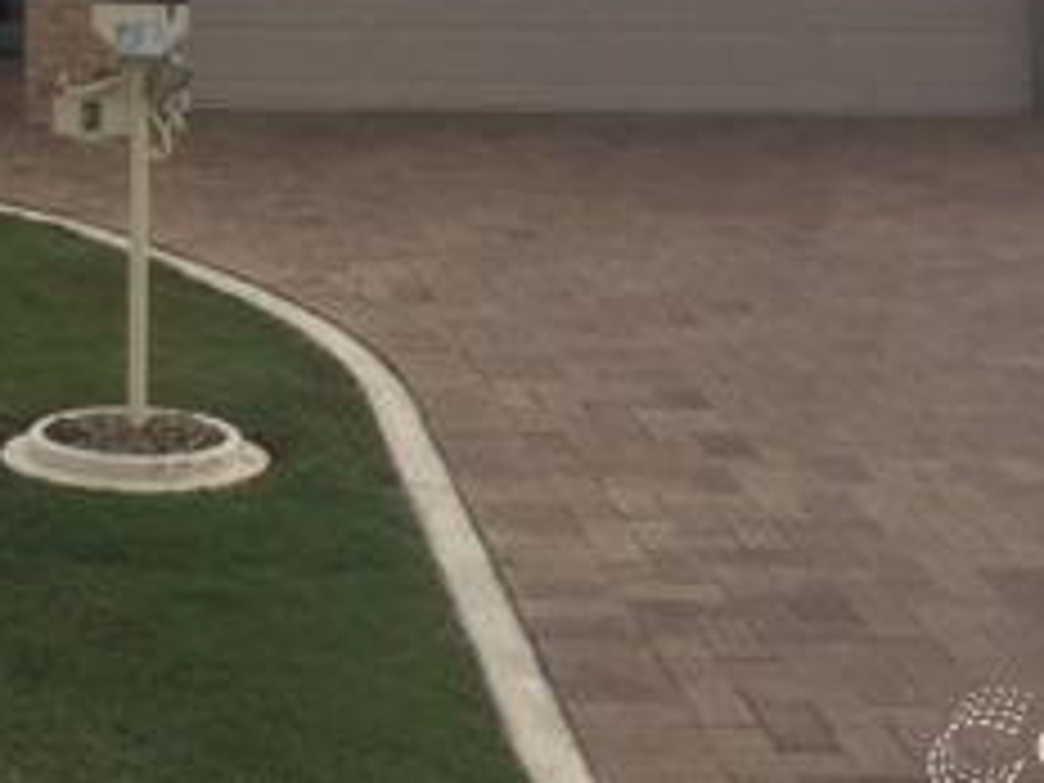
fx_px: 2413
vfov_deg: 17.4
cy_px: -207
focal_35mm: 80
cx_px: -22
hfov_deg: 23.3
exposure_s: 1/1014
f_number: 2.2
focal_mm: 4.15
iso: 32
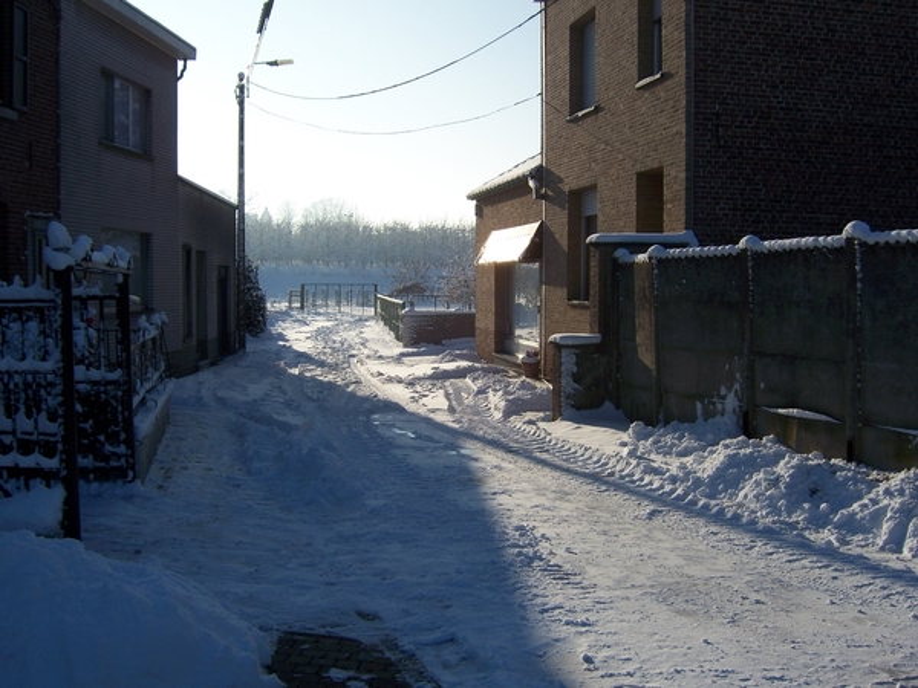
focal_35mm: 36
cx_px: 459
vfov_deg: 39.7
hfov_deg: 51.4
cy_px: 344
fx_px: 955
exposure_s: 1/1000
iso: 80
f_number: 4.5
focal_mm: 6.2
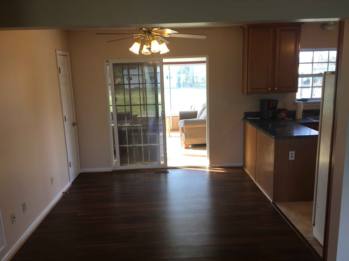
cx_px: 174
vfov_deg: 48.2
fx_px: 292
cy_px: 130
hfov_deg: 61.7
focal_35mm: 29
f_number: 2.2
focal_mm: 4.15
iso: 32
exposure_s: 1/40
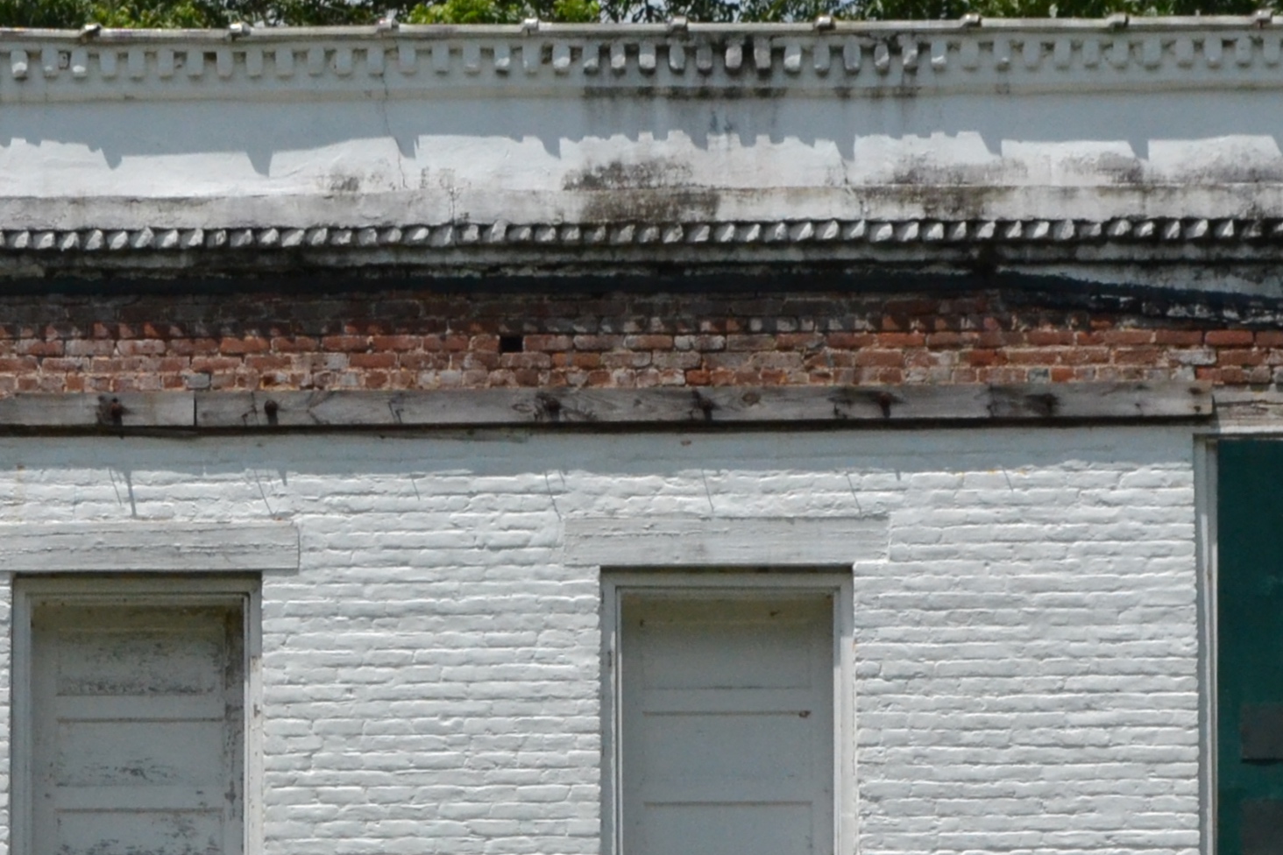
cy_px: 1079
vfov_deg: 6.7
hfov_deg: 10.2
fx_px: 7198
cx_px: 463
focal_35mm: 202
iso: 1600
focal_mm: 44
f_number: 8
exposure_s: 1/4000
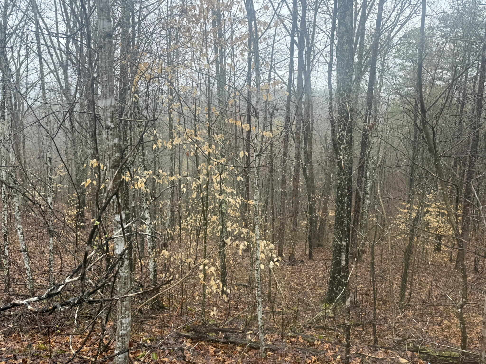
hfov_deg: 71.6
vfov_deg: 56.8
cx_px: 243
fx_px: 337
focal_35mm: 24
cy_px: 182
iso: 64
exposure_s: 1/135
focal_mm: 6.76
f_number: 1.78
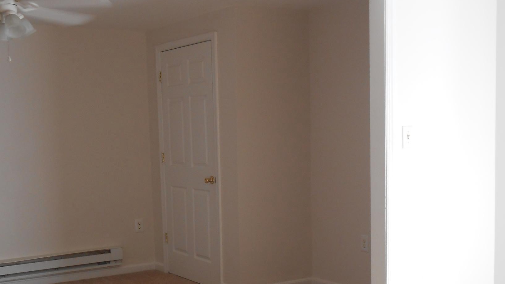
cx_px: 252
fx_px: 696
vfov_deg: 22.9
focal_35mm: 52
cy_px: 192
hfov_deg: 39.9
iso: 160
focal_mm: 6.8
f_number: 4.2
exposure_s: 1/30
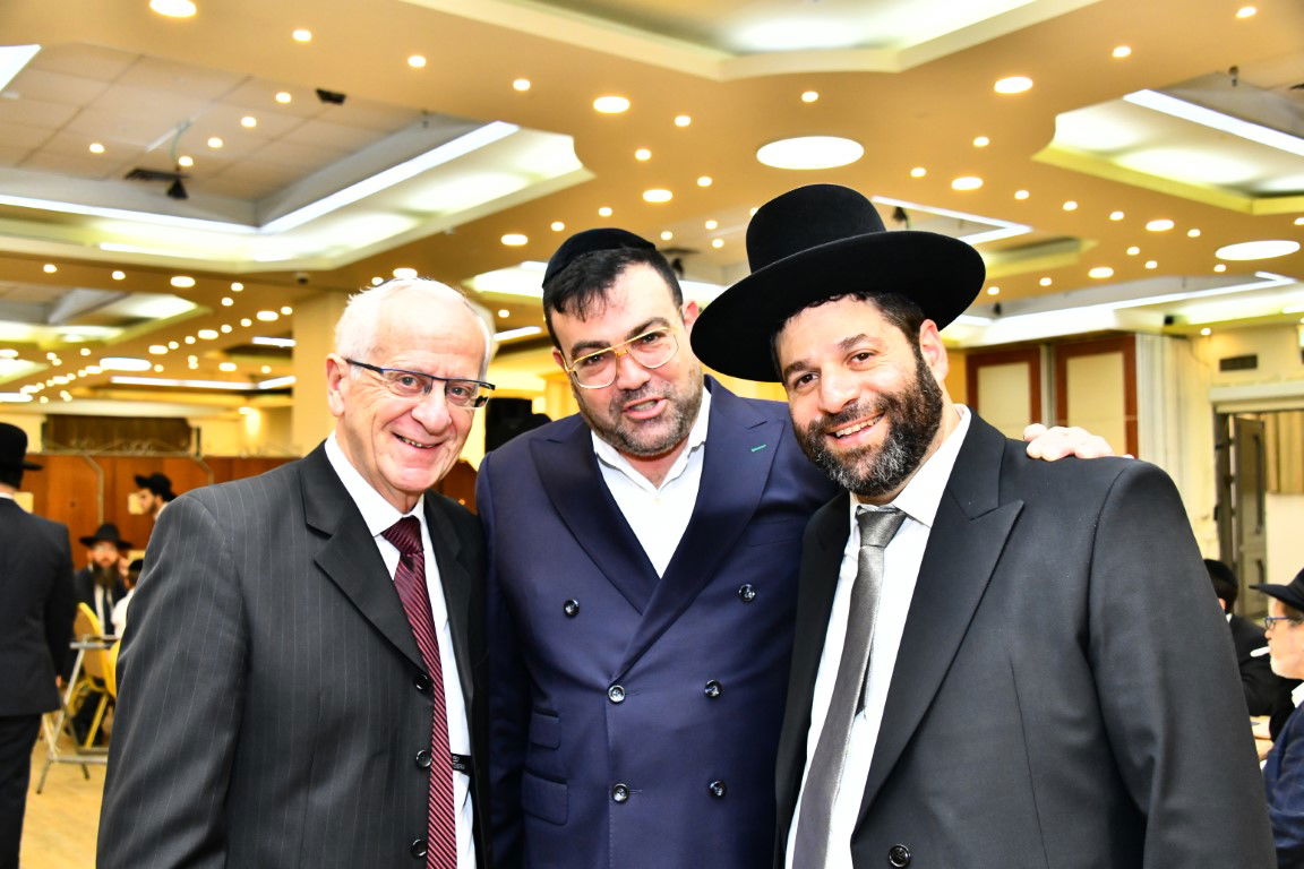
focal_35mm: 36
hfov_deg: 53.1
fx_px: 1304
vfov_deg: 36.9
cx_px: 652
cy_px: 434
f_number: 5.6
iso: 2500
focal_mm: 36
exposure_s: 1/160
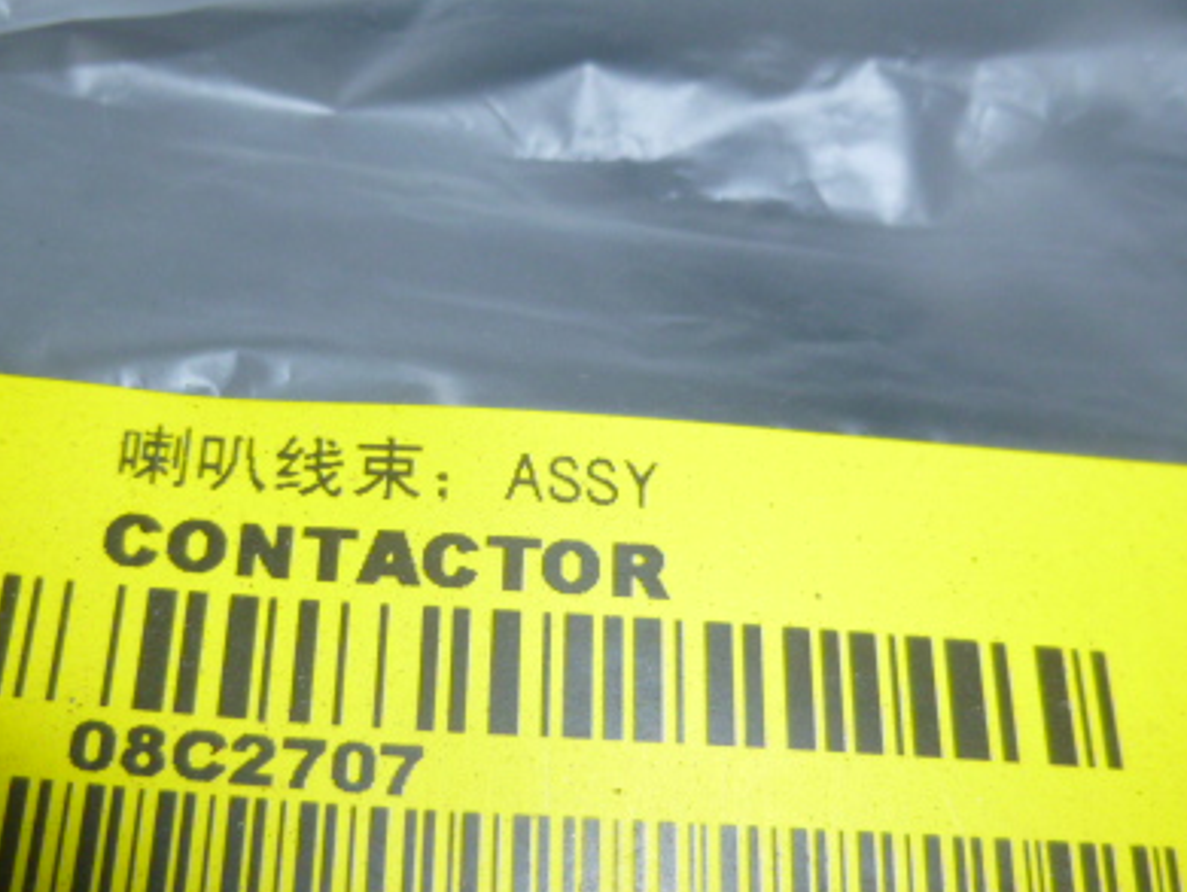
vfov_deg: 35.0
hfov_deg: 45.5
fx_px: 1407
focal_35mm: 41
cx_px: 478
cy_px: 545
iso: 100
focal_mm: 4.5
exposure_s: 1/60
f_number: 3.1
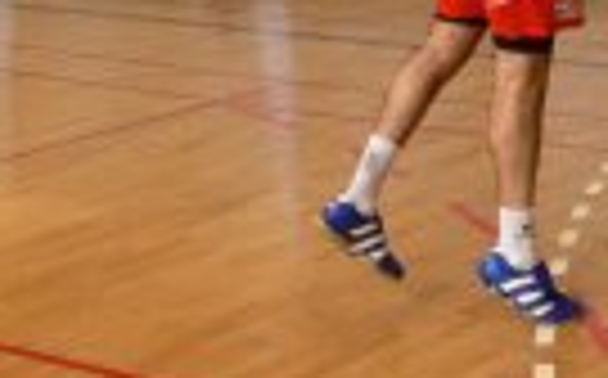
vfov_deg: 11.5
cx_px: 752
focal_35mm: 110
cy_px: -146
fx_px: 1820
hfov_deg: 17.9
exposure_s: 1/400
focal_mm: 7.4
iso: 200
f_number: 2.8
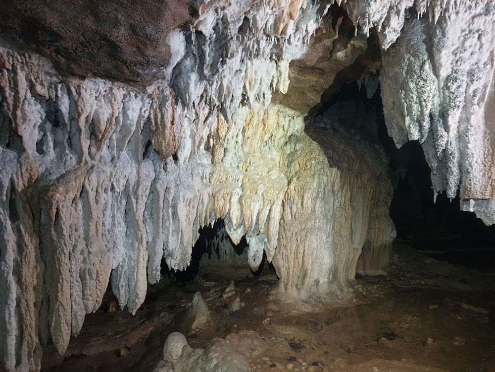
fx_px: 372
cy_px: 186
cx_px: 248
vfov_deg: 53.1
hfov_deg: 67.3
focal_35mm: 26
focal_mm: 4.3
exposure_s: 1/29
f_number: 1.5
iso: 250
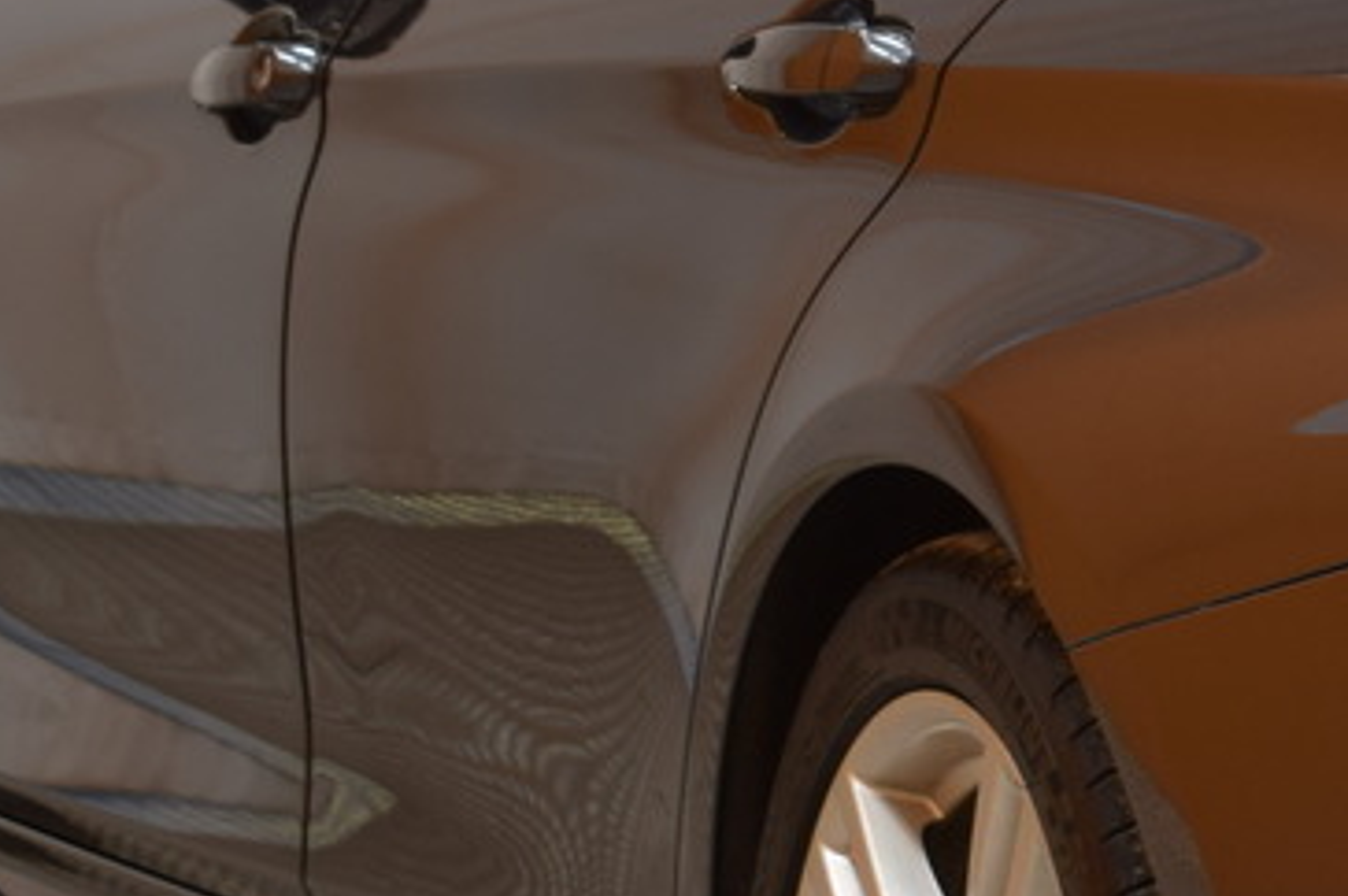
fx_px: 9502
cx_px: 2274
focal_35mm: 254
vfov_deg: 5.4
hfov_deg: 7.9
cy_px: 267
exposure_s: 1/8
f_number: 4.8
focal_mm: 38
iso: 100
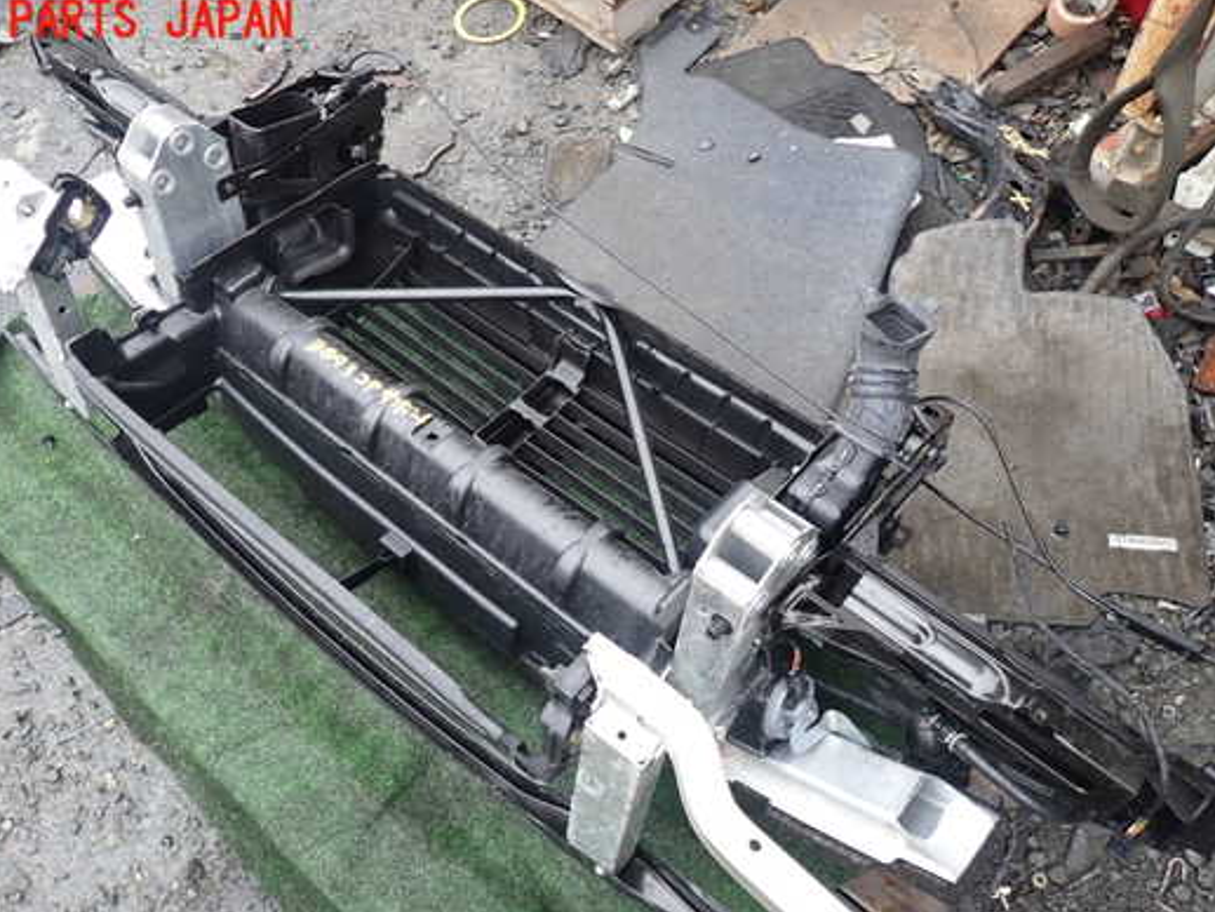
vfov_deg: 48.1
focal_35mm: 29
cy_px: 522
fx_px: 1018
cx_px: 571
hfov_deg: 61.6
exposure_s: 1/100
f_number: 2
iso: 100
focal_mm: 4.5
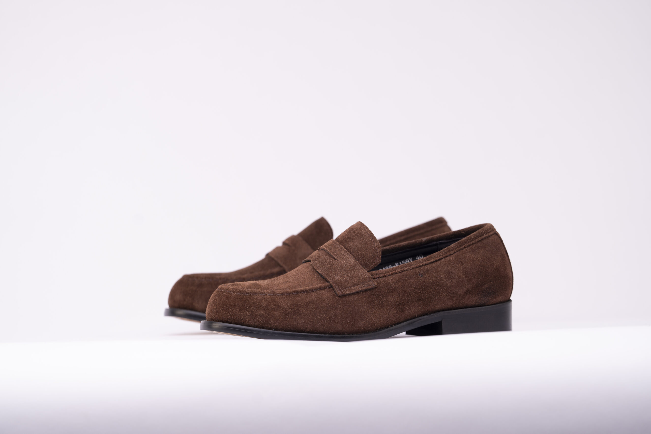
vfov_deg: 6.9
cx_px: 326
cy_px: 217
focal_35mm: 198
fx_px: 3580
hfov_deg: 10.4
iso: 100
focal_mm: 198
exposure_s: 1/100
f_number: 5
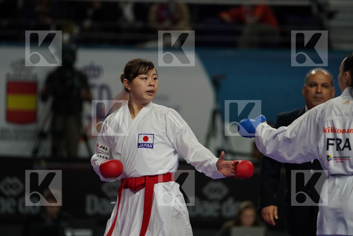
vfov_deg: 4.6
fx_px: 2941
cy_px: 118
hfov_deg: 6.9
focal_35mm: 300
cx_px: 176
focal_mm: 200
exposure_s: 1/1000
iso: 800
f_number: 2.8
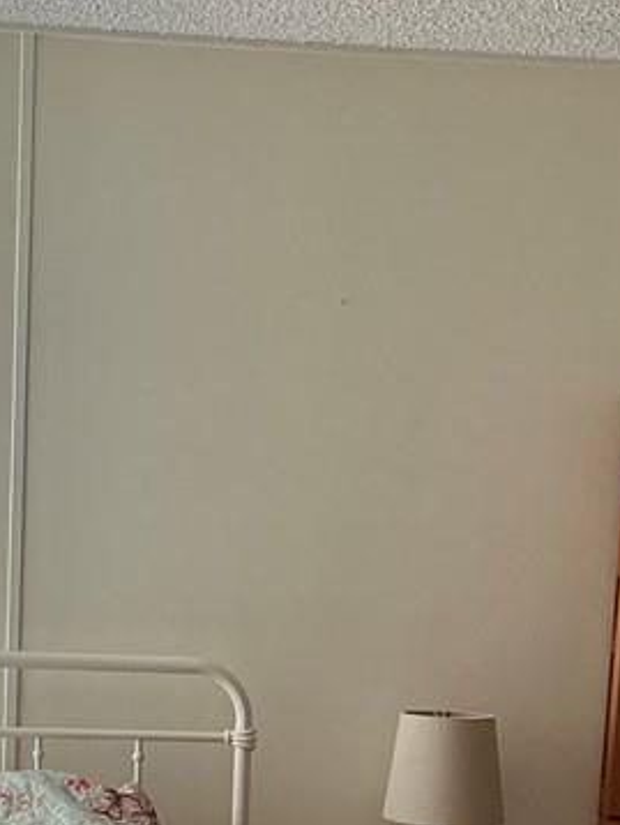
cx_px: 138
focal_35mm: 80
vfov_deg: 23.8
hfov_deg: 18.3
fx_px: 1908
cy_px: 733
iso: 40
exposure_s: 1/60
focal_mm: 3
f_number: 1.8
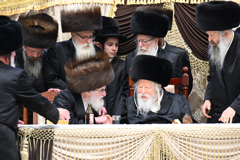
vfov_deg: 6.9
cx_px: 120
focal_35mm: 200
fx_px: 1333
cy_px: 80
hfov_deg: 10.3
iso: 1250
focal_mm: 200
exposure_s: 1/125
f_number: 4
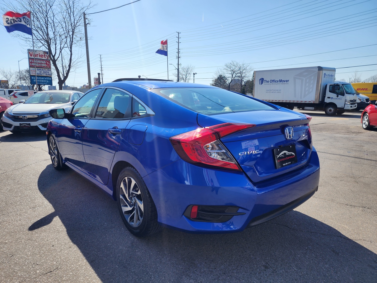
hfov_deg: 73.9
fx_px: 250
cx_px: 188
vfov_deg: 58.9
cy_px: 142
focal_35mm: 23
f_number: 1.8
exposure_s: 1/1252
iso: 12
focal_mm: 6.4
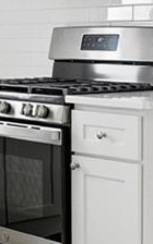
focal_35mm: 121
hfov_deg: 10.7
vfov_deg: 17.1
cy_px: 42
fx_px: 807
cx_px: 152
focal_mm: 13
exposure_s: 1/1600
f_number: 8
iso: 500
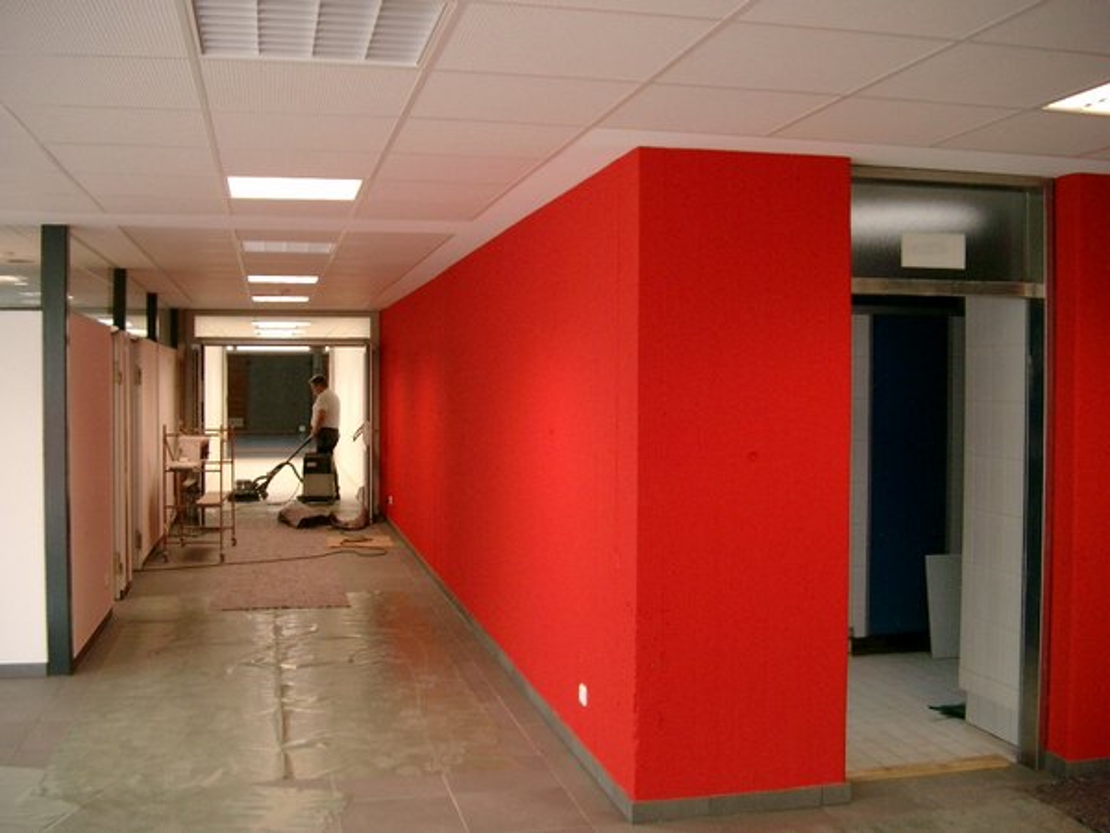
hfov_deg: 50.1
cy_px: 416
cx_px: 555
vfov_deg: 38.7
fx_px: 1186
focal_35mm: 37
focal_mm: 7.6
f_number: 2.6
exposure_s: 1/60
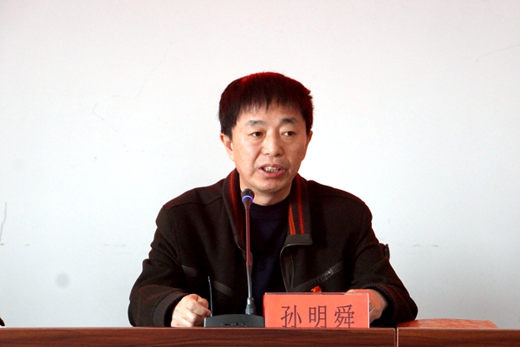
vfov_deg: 8.5
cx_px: 260
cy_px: 174
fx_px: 2340
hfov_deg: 12.7
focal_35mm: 162
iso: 3200
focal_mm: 108
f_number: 6.3
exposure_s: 1/160
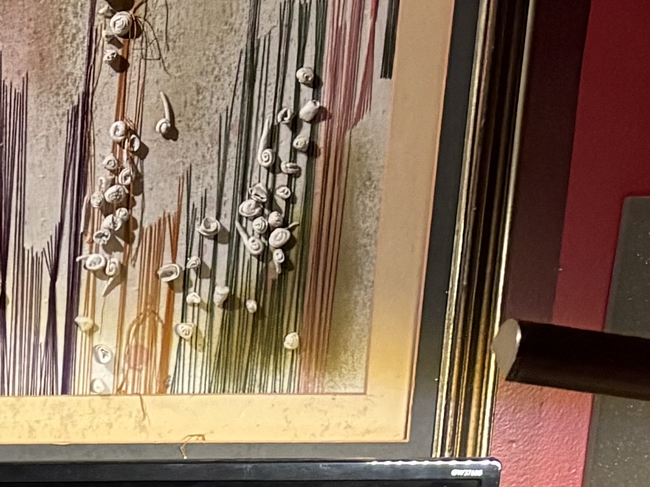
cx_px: -446
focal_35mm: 125
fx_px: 2347
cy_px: 1006
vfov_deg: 10.7
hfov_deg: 14.3
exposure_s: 1/30
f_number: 1.6
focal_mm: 5.96
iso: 500
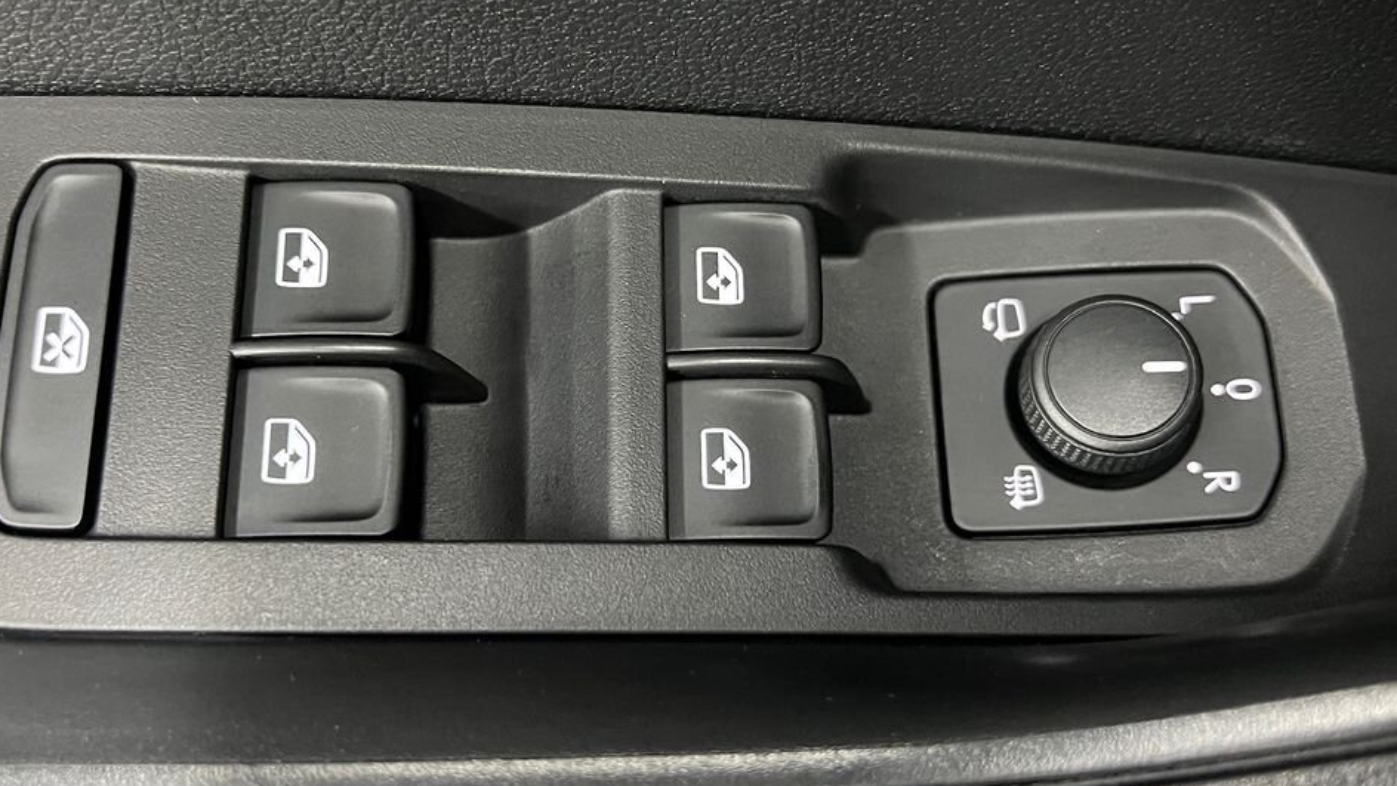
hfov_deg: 55.3
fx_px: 1334
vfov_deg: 32.8
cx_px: 678
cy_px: 361
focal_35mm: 36
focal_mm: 5.7
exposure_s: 1/37
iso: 640
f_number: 1.5
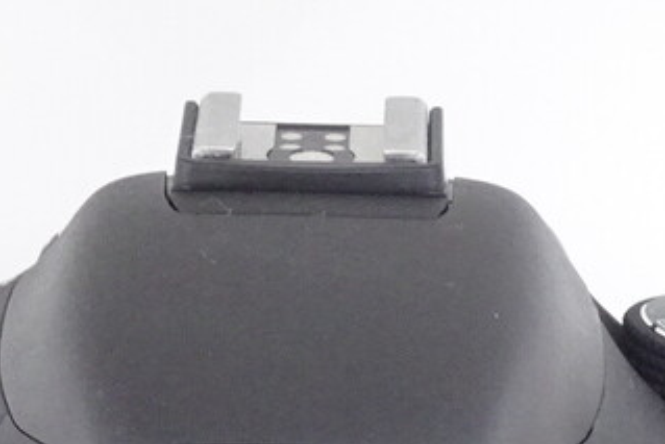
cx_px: 179
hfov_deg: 9.1
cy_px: 798
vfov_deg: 5.9
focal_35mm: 227
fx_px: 4195
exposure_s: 1/60
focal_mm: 9.87
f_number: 4.5
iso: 800
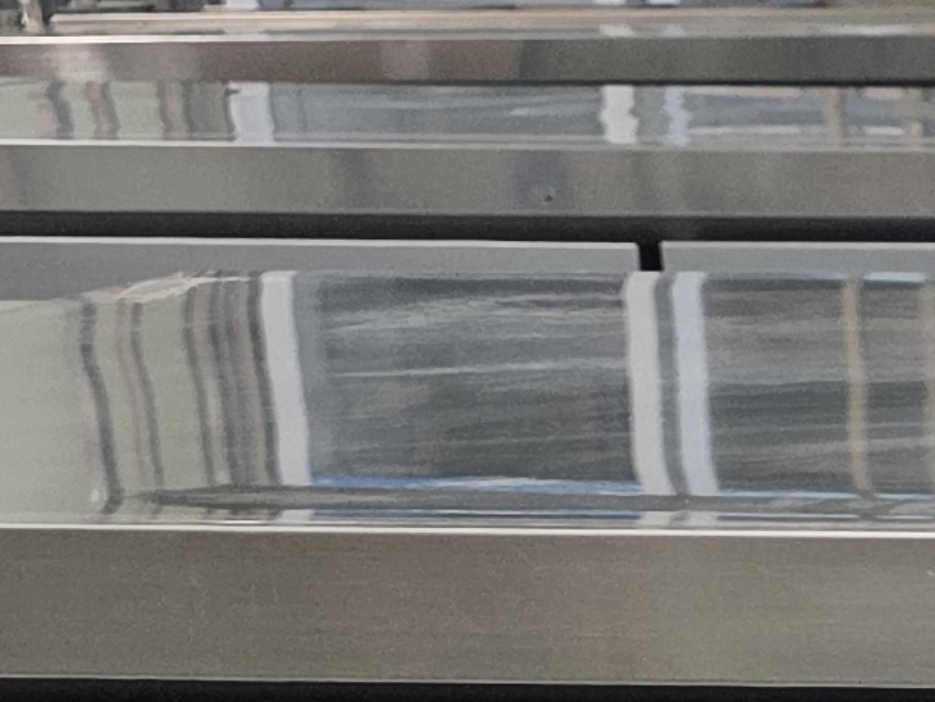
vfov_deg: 9.4
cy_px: 1259
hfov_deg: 11.8
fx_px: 4052
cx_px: 1867
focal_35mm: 150
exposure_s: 1/120
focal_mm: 6.3
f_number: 1.7
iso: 250
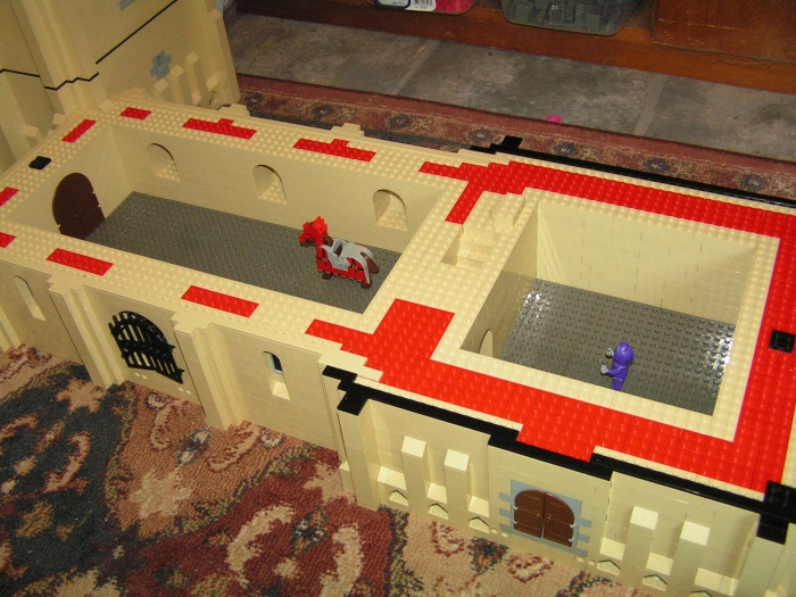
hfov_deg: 49.0
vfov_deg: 37.7
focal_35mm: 38
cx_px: 398
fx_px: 874
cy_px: 298
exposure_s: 1/40
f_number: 2.8
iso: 200
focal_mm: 6.3
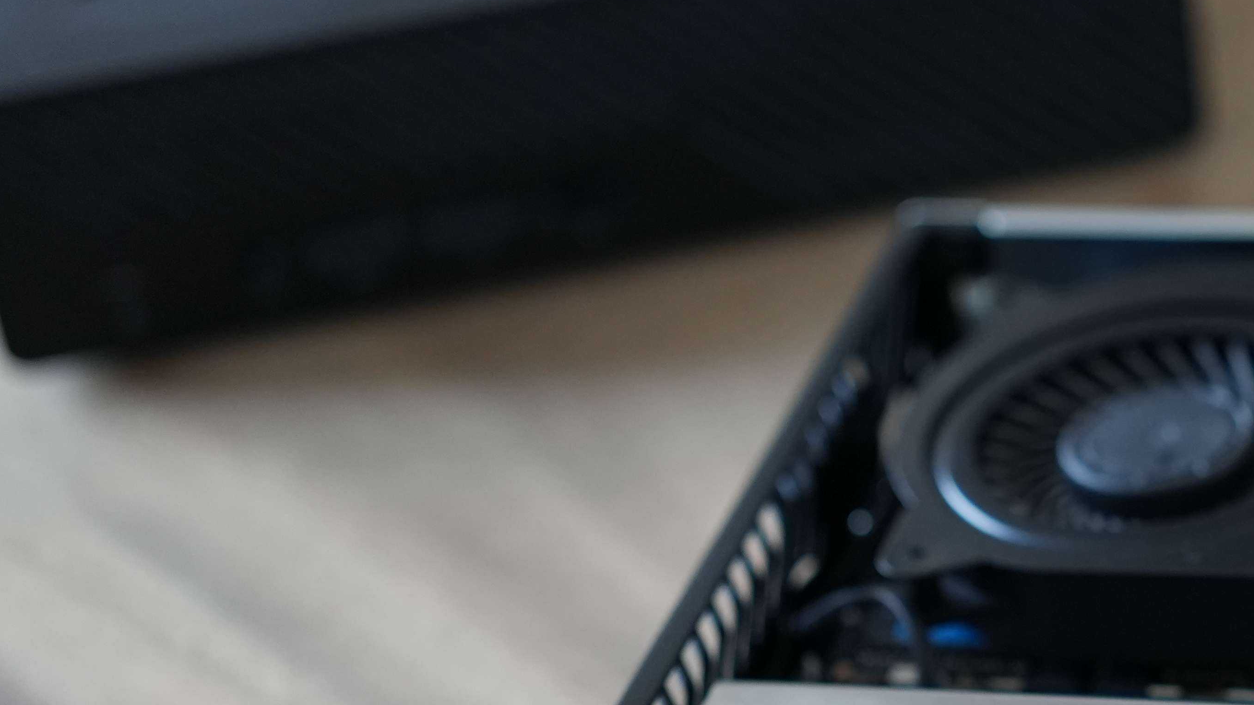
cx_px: 1288
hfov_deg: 15.6
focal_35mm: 135
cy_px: 443
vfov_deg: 9.0
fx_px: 4489
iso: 1250
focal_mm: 50
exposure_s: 1/50
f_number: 2.5
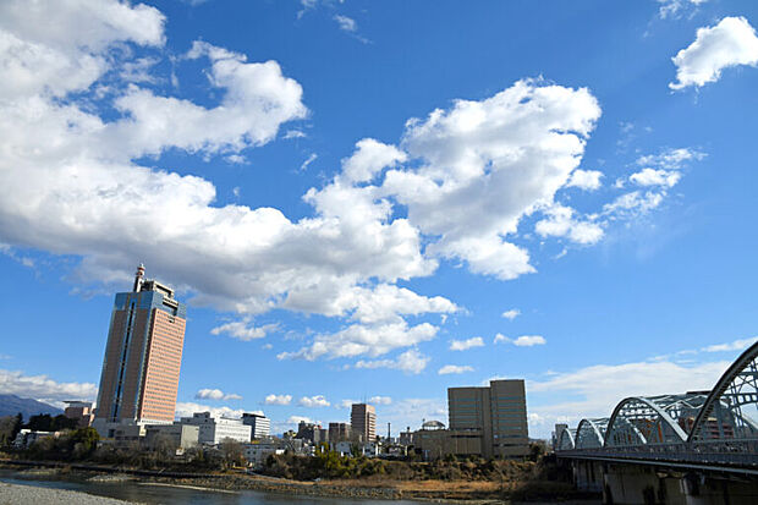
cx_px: 379
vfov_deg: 53.1
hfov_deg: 73.8
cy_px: 252
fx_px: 505
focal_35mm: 24
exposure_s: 1/320
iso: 400
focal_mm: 24
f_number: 20
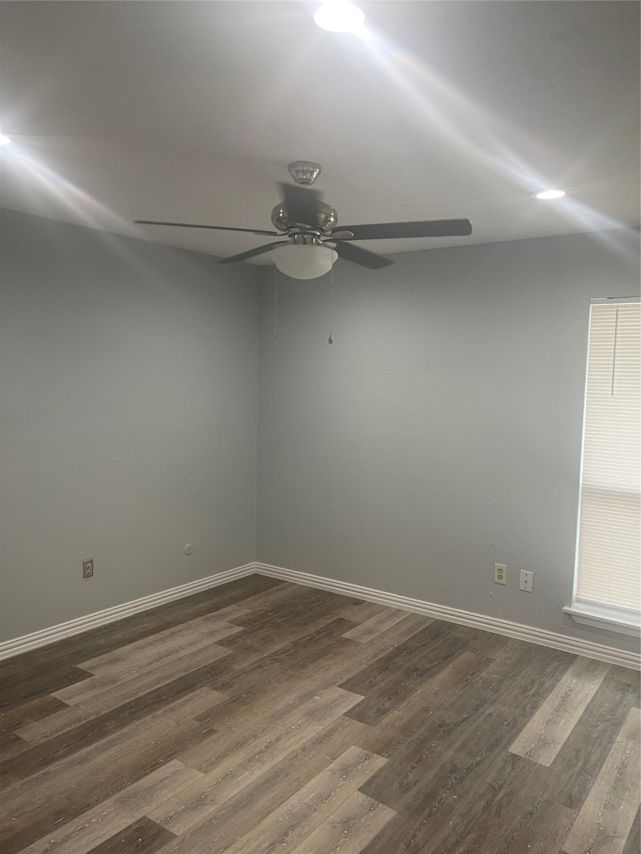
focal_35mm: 26
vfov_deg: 67.3
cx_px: 320
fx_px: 642
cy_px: 427
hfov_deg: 53.1
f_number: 1.6
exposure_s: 1/60
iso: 80
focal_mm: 5.1
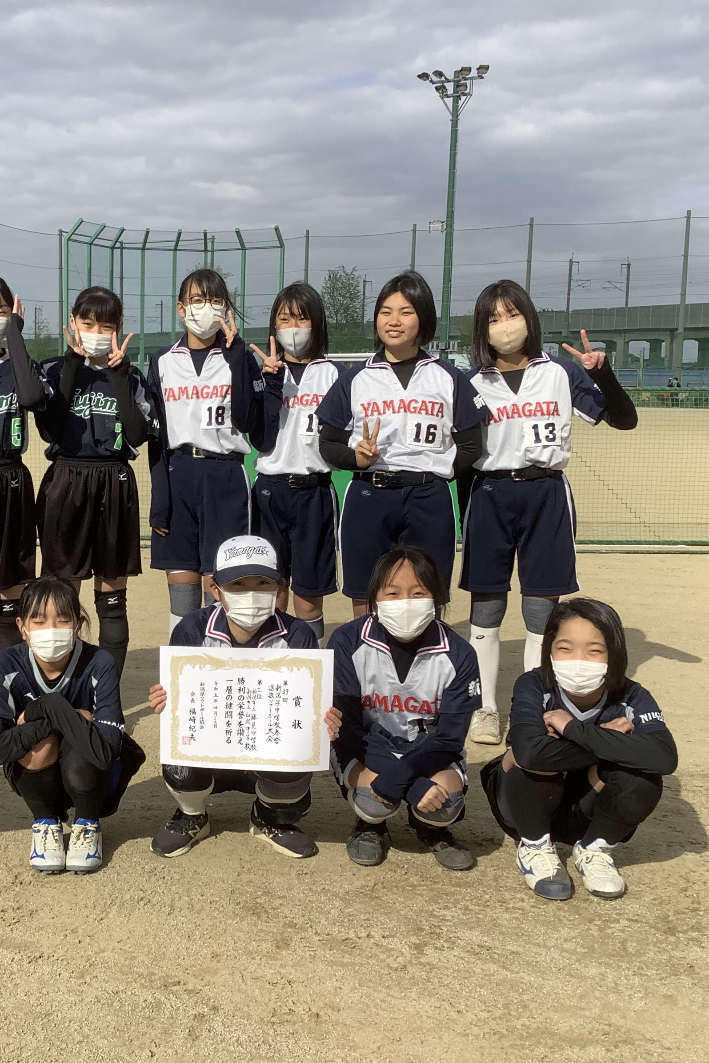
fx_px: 1300
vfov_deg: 44.5
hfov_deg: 29.6
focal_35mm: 44
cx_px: 111
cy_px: 538
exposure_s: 1/1567
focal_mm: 3.3
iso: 25
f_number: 2.4
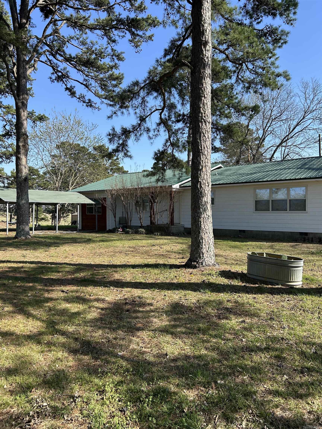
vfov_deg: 67.3
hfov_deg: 53.1
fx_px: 322
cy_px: 214
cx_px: 161
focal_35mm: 26
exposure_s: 1/1808
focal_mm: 5.7
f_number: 1.5
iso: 50
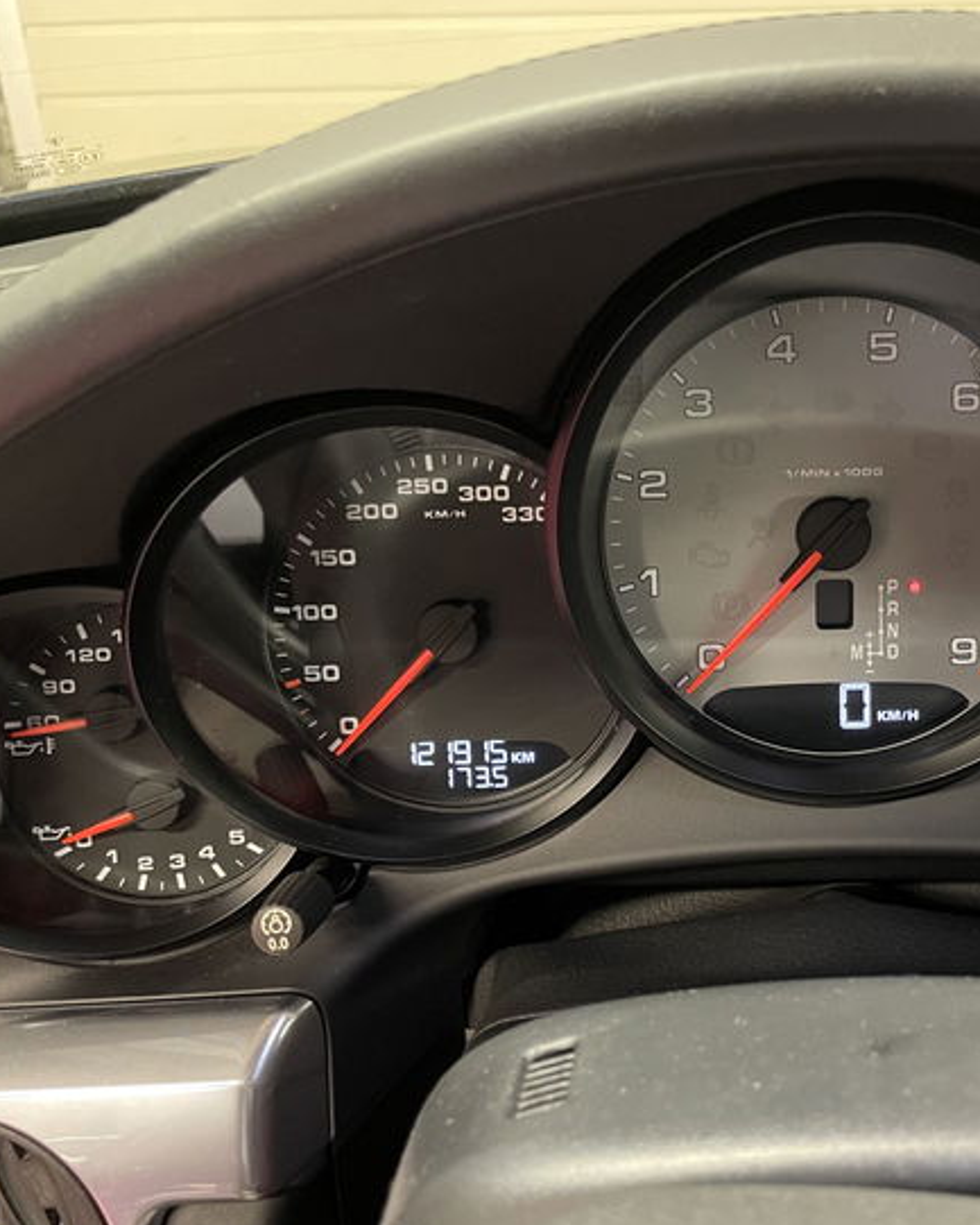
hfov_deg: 40.0
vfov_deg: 50.3
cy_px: 639
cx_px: 733
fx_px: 1305
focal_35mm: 36
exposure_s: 1/25
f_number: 1.6
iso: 800
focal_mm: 4.2
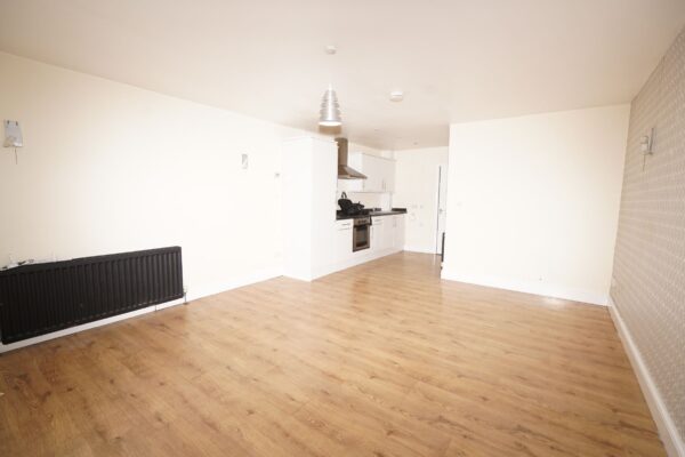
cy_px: 228
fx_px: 304
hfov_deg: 96.7
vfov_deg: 73.7
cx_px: 342
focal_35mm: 16
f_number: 5
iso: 400
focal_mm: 16
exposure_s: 1/60
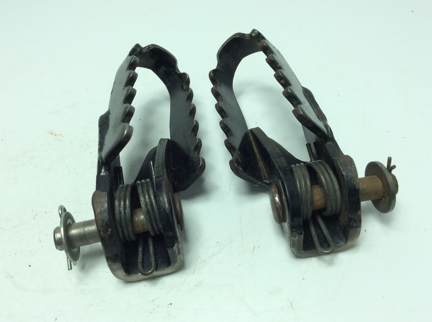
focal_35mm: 32
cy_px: 161
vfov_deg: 44.1
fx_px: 399
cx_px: 216
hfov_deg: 56.9
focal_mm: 3.3
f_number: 2.4
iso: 32
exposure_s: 1/408
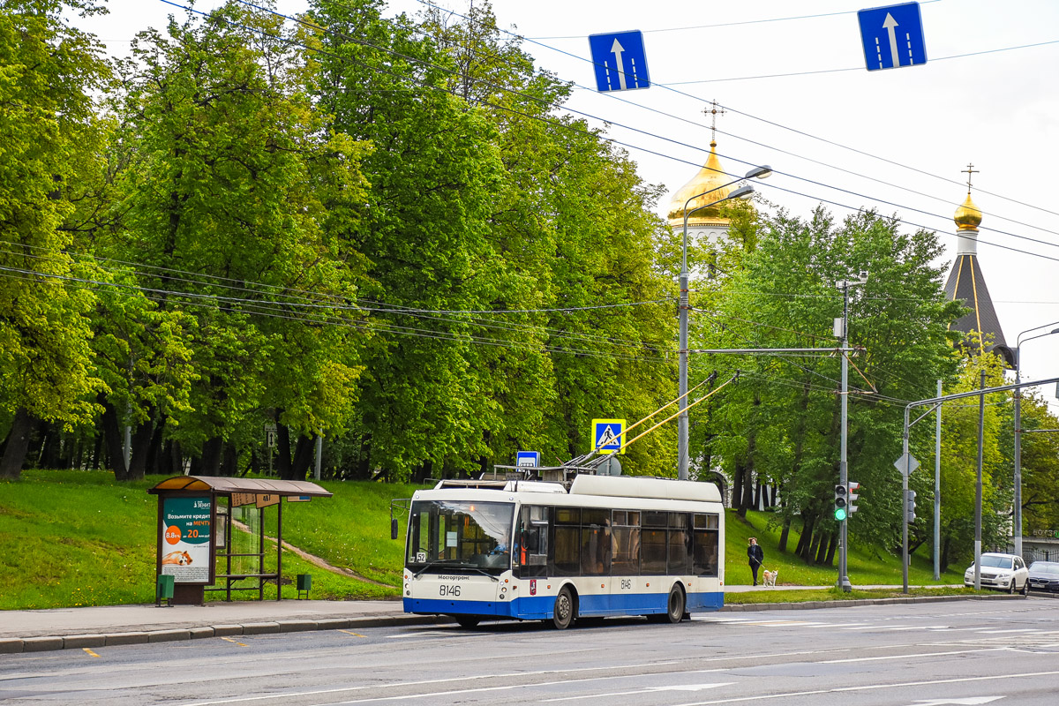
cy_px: 353
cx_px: 530
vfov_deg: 17.5
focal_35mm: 78
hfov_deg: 26.0
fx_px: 2294
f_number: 5
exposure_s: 1/500
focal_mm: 52
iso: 640
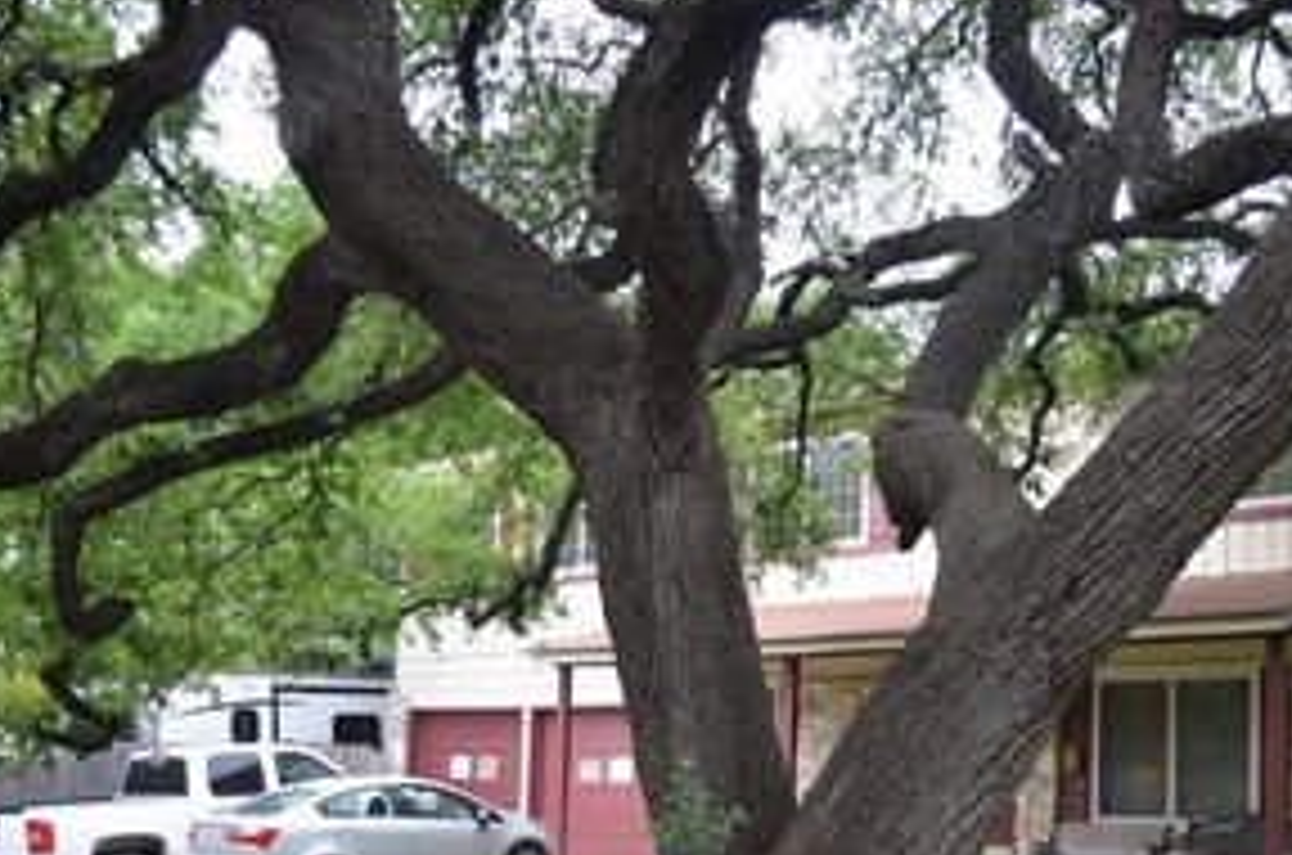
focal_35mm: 47
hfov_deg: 41.7
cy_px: 713
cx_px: 806
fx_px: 1683
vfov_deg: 27.8
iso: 280
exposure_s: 1/30
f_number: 3.5
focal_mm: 18
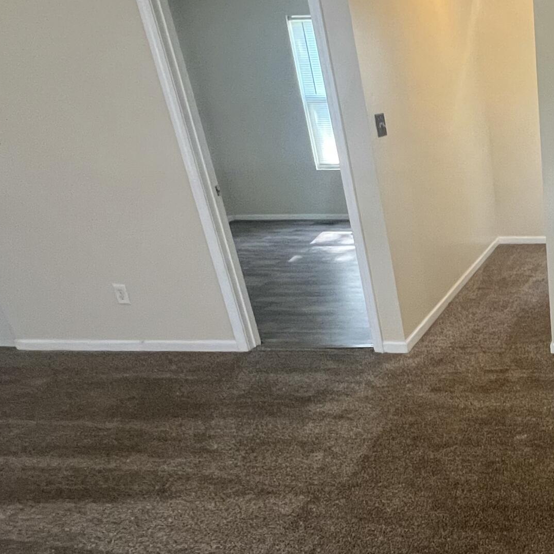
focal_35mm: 32
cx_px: 607
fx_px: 579
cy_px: 370
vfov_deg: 50.2
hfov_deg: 41.1
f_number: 1.8
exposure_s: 1/60
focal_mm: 1.57
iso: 400
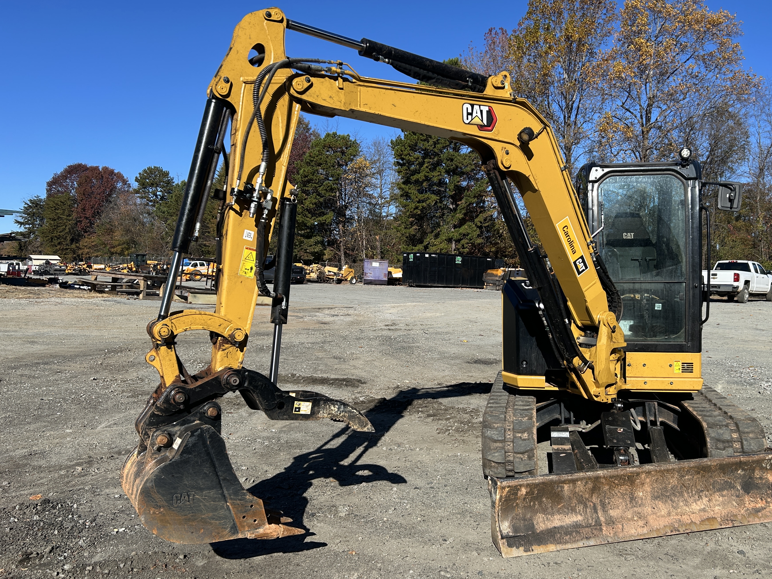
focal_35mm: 30
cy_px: 293
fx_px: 669
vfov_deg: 46.8
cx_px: 444
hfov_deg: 59.7
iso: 50
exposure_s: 1/3460
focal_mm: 5.7
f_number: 1.5
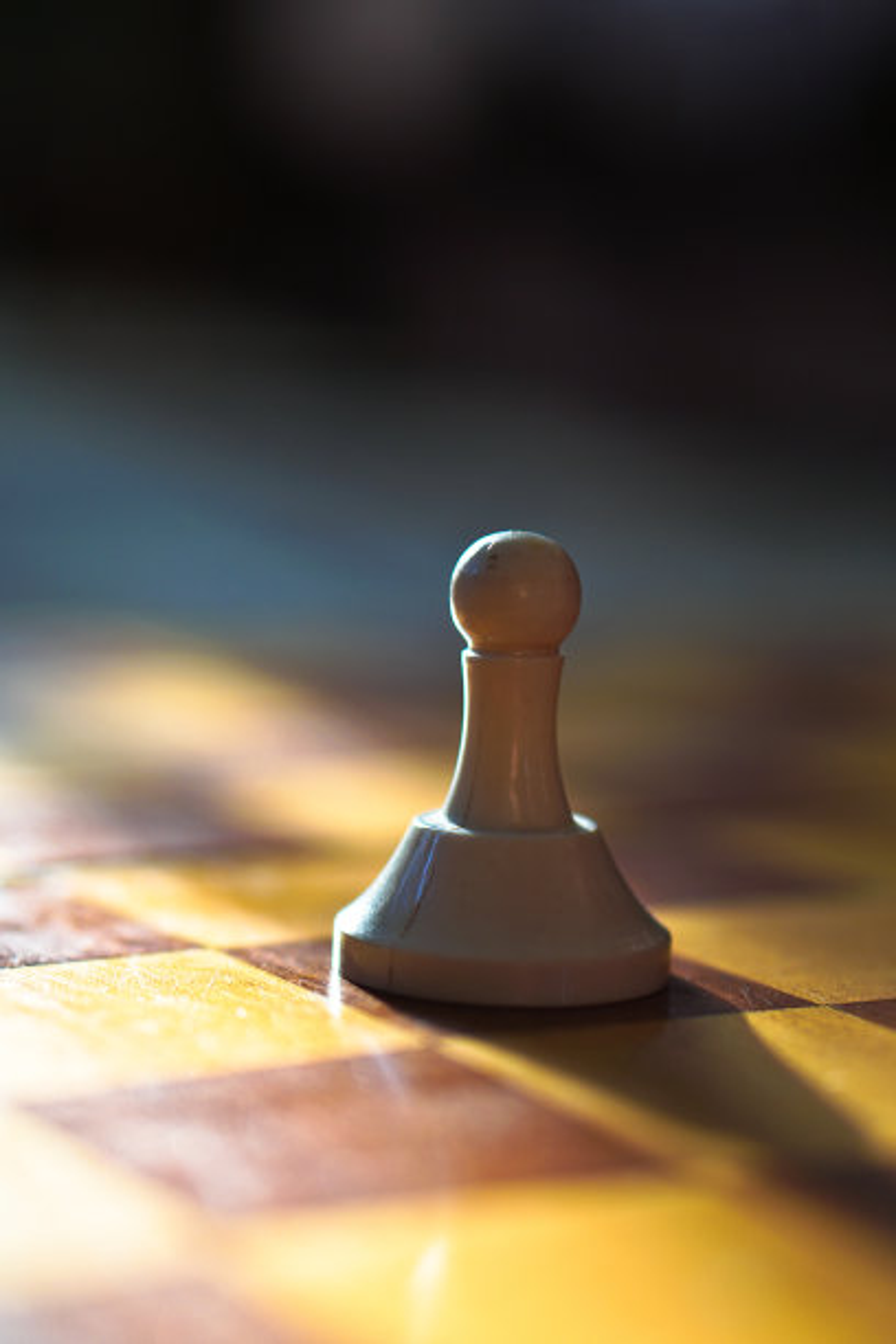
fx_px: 2800
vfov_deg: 27.0
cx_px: 448
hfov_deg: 18.2
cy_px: 672
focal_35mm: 75
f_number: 1.8
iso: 100
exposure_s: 1/90
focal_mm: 50
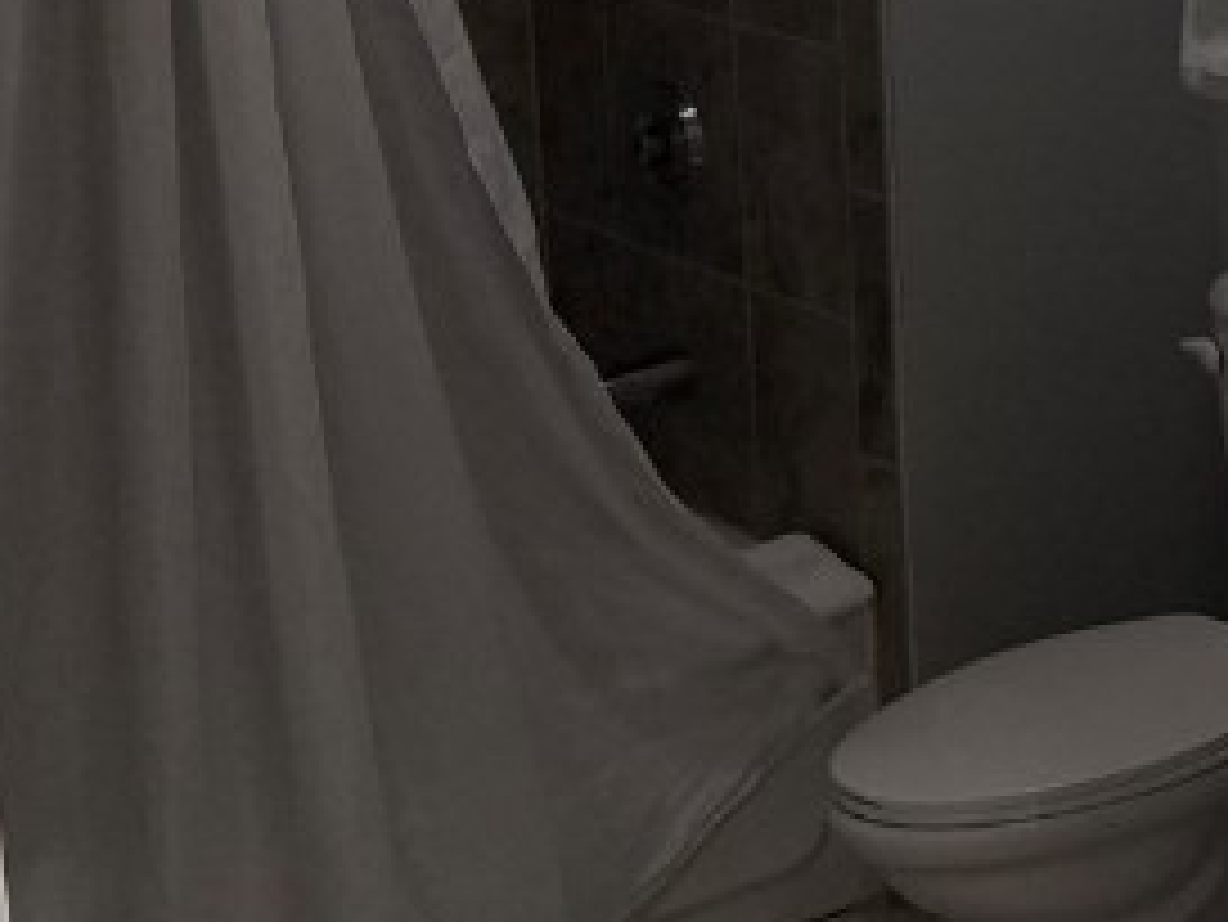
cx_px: 1997
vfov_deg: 15.9
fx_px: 3194
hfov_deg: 18.5
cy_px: -103
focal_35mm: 90
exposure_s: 1/183
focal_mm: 6.76
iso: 160
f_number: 1.78
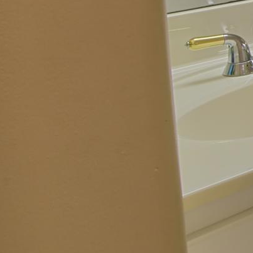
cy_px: -90
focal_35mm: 76
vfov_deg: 20.5
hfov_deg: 12.3
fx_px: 628
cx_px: 719
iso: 200
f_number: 16
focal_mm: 12
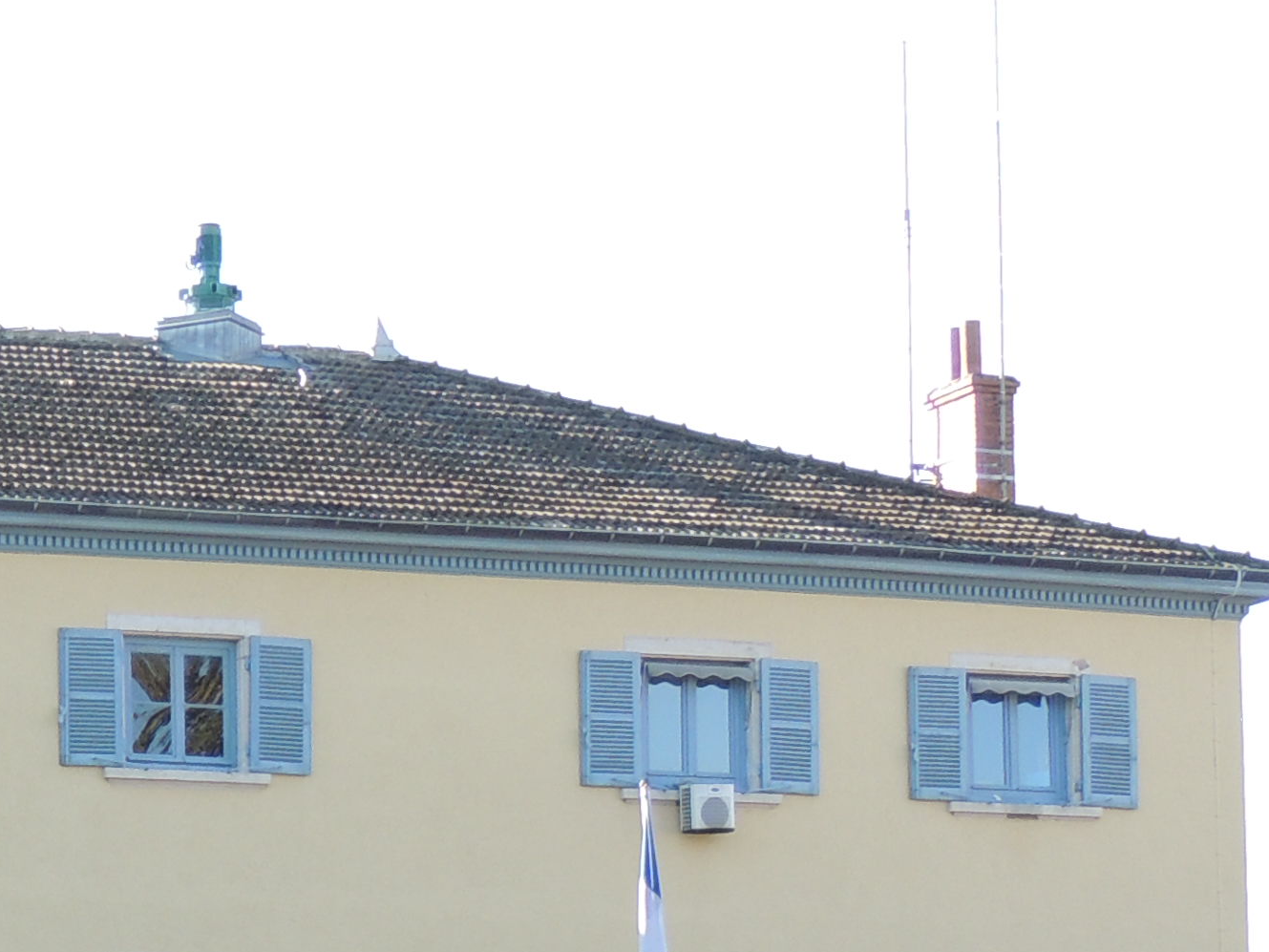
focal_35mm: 163
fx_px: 5976
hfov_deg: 11.6
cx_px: -616
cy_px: 1463
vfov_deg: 8.9
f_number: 3.5
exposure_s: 1/200
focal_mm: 8.3
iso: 100
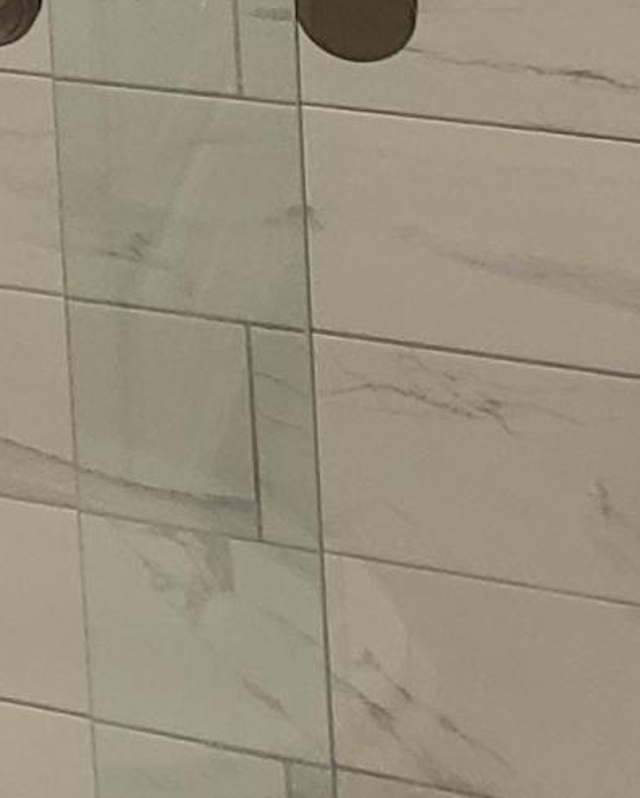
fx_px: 3642
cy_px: -720
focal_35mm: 154
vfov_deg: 11.4
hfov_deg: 8.2
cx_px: -1400
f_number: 2.4
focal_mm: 4.3
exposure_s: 1/60
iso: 160
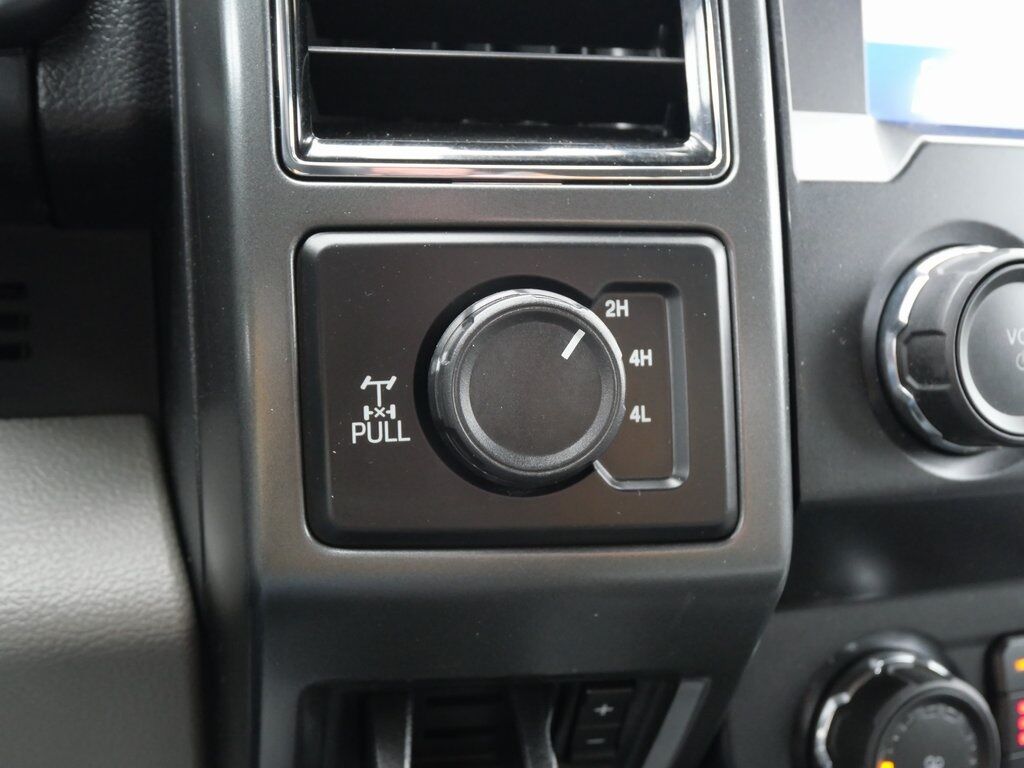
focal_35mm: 32
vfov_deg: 44.2
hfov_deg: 56.8
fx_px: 947
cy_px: 384
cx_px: 512
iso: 2500
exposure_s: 1/60
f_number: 4
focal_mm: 16
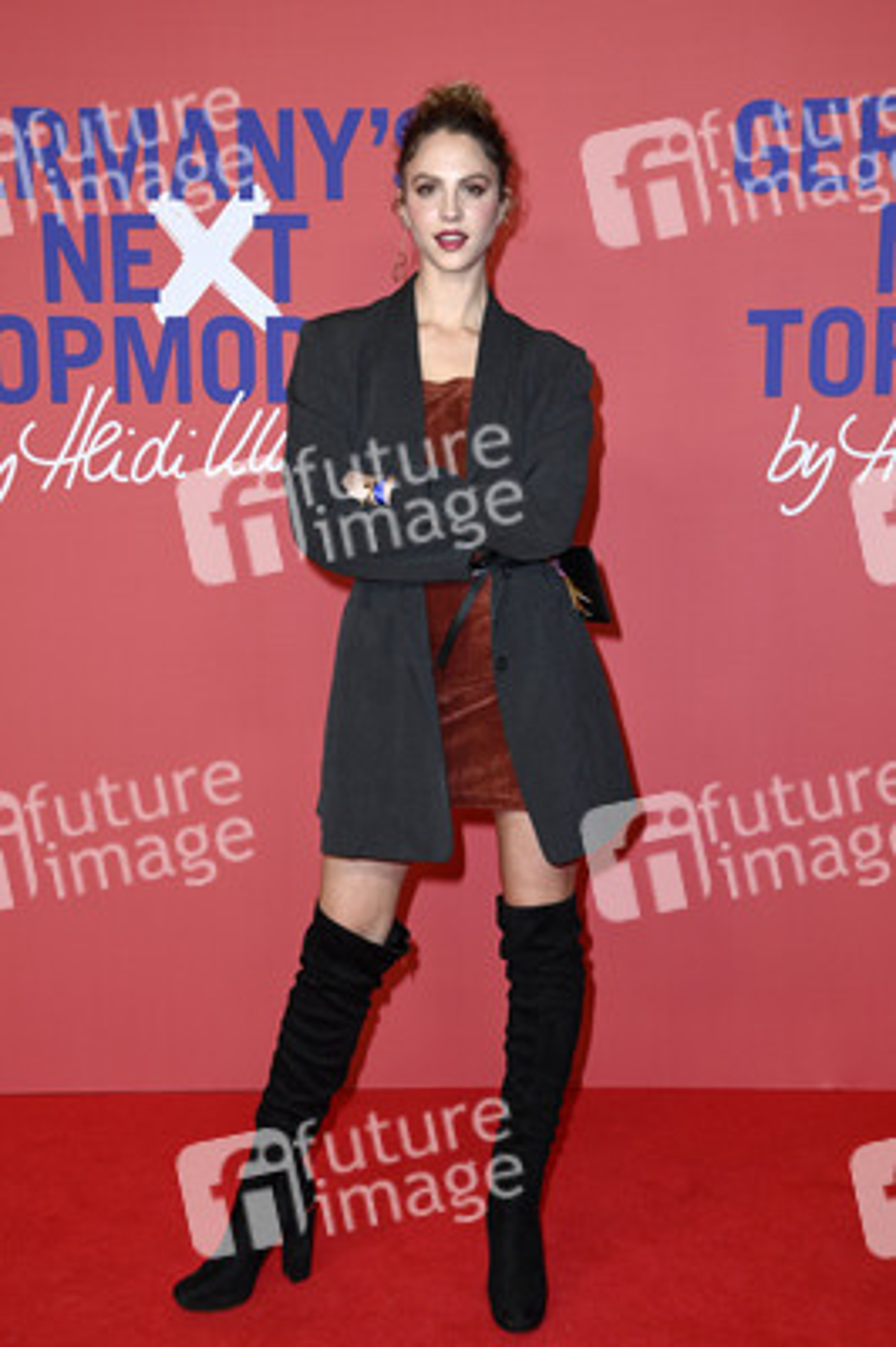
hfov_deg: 24.6
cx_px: 448
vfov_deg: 36.3
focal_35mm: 55
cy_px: 674
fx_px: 2057
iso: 800
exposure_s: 1/200
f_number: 5.6
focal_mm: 55
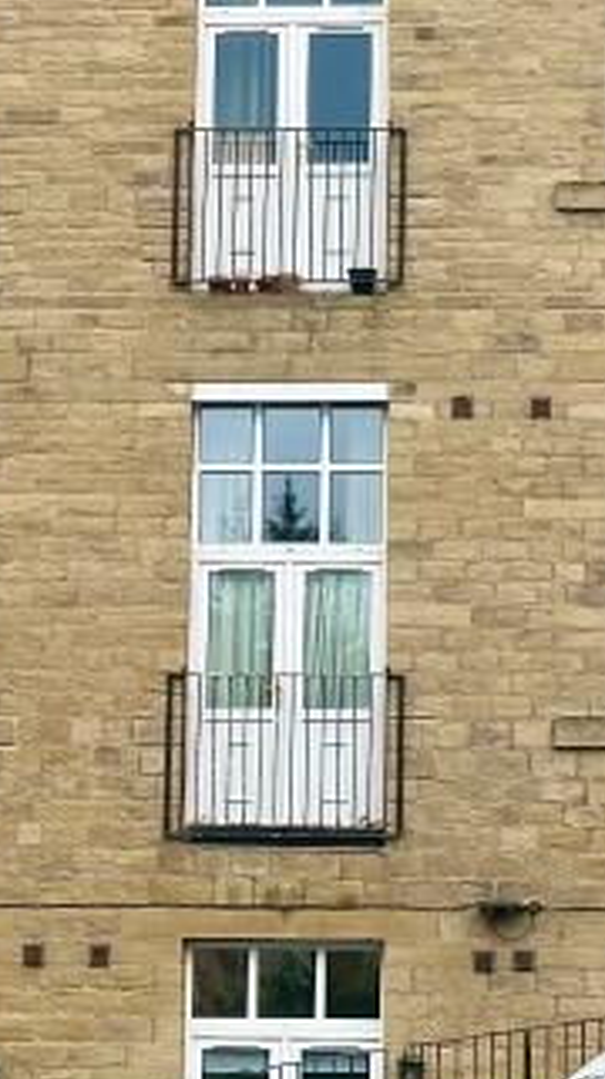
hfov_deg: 7.3
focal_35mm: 167
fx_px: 4774
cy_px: 158
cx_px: 336
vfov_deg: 12.8
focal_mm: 6.86
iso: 64
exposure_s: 1/634
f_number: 1.78
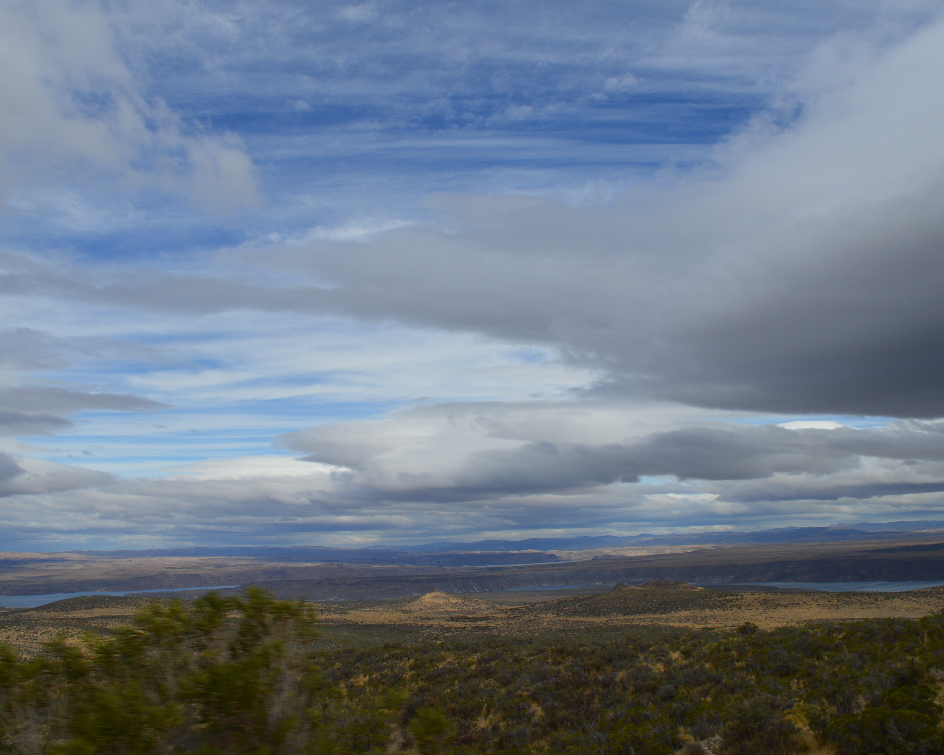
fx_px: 950
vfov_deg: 43.4
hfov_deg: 52.8
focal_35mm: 34
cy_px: 377
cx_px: 467
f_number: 10
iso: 100
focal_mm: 20
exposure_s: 1/400
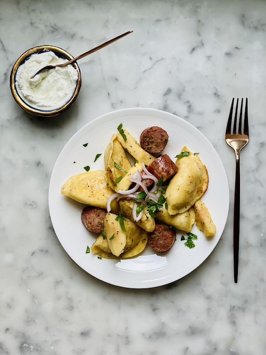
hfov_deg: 28.0
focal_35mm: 52
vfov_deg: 36.8
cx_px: 133
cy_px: 178
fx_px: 533
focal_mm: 6
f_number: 2
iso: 32
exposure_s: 1/122
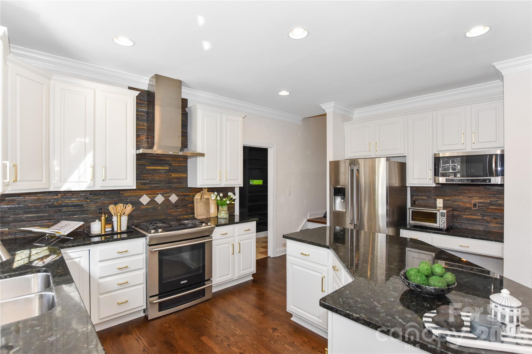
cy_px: 177
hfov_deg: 95.0
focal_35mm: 16
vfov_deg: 72.0
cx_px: 266
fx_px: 244
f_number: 5.6
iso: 800
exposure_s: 1/125
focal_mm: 11
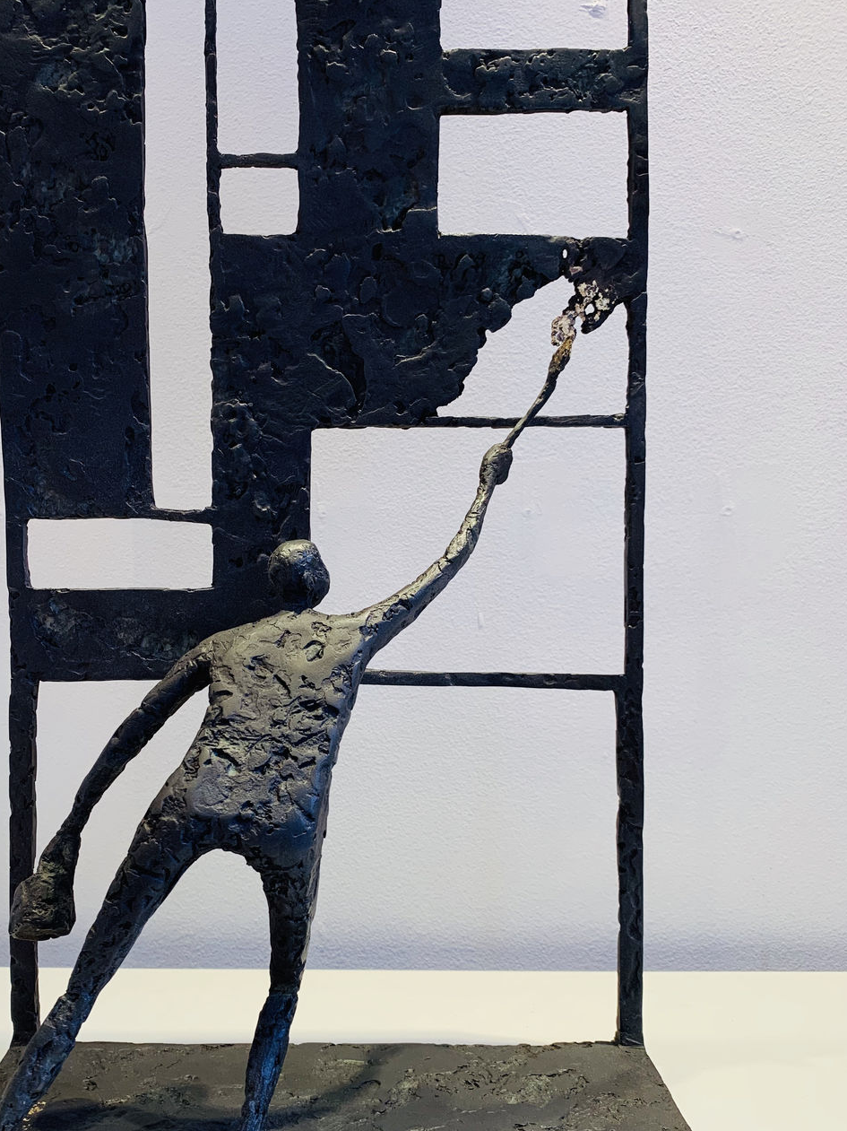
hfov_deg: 42.7
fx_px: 1077
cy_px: 614
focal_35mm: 33
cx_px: 335
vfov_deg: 55.3
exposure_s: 1/100
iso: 64
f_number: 1.8
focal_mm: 4.25
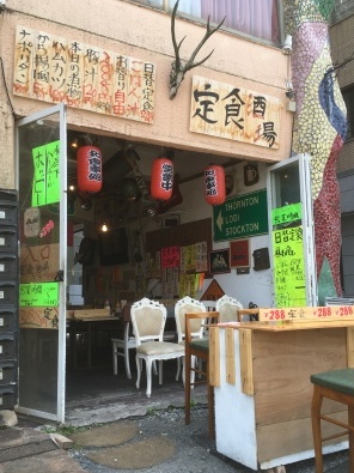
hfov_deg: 42.9
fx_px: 450
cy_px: 255
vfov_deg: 55.3
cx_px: 182
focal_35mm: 33
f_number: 2.2
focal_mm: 4.15
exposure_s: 1/342
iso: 25
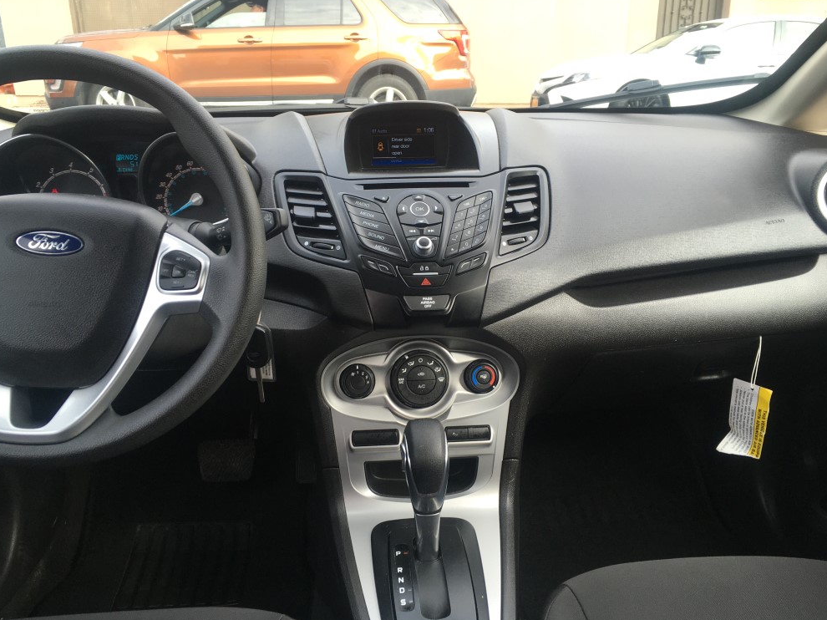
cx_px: 403
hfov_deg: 60.0
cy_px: 311
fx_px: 717
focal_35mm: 30
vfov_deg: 46.8
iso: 25
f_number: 2.2
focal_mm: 4.15
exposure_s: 1/120
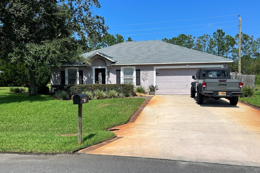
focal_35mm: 28
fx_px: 202
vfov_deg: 46.4
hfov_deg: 65.5
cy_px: 86
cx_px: 129
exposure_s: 1/5882
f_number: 1.5
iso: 50
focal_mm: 5.7
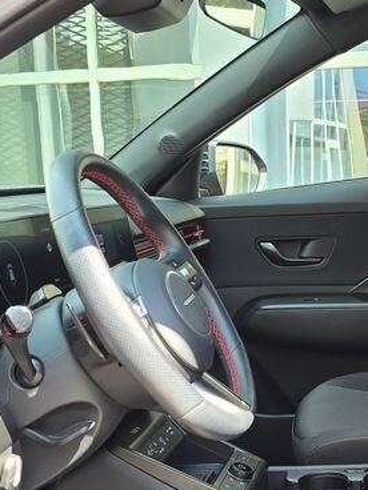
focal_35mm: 64
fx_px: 907
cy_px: 393
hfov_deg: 22.4
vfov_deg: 29.6
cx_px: 323
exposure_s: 1/180
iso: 50
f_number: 1.7
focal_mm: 6.3
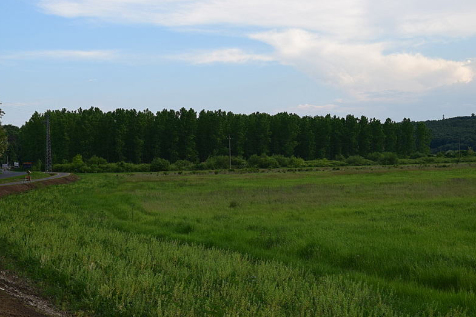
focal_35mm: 52
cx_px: 238
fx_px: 687
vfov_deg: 26.0
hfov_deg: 38.2
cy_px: 156
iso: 400
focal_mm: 34
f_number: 10
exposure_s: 1/320
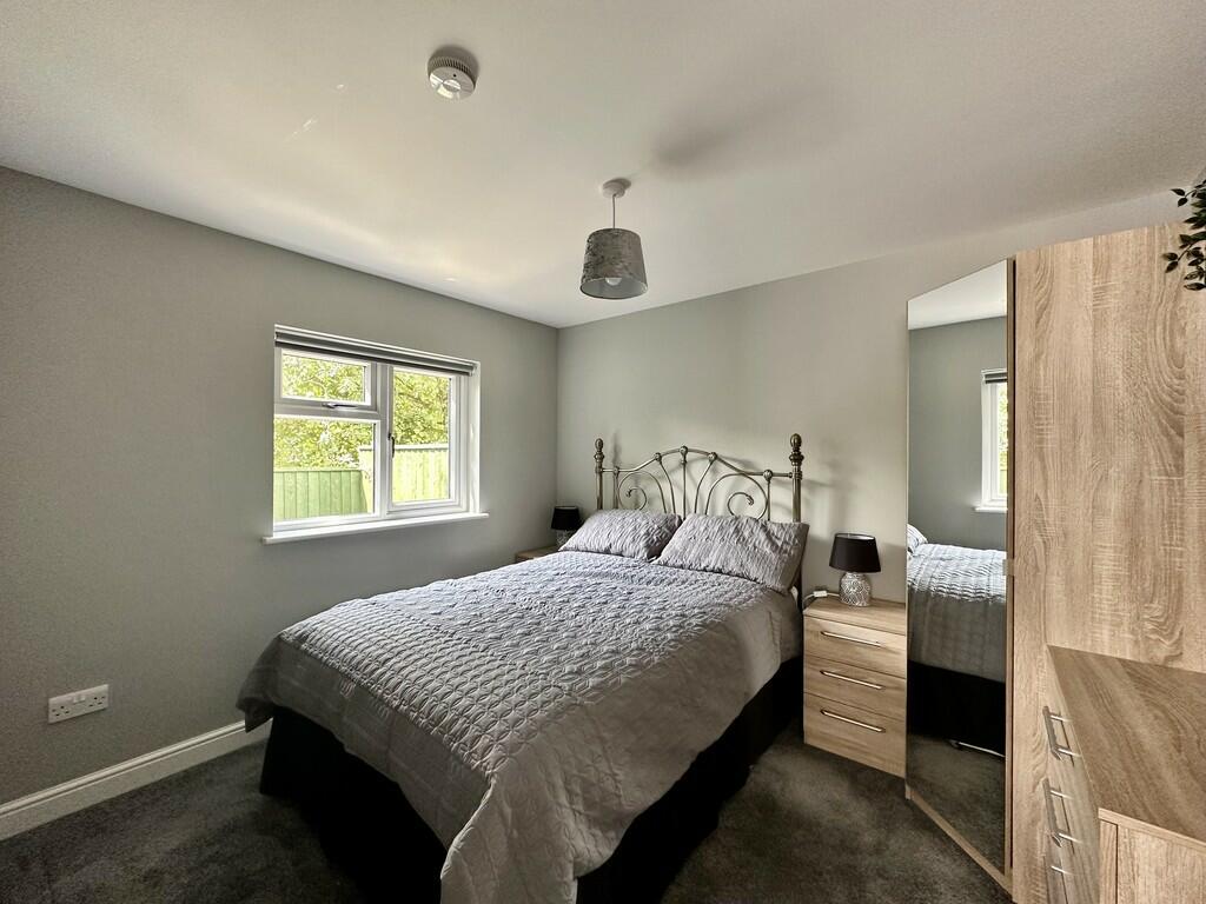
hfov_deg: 102.1
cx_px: 603
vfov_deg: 85.7
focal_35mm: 14
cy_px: 452
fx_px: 488
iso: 160
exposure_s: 1/99
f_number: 2.2
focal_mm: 2.22
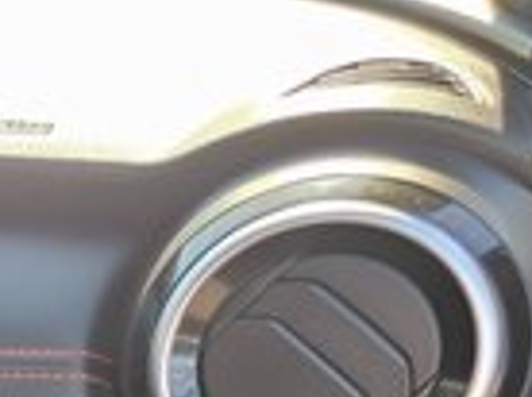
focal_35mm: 107
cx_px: -690
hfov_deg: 13.9
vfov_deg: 12.5
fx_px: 1642
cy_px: 740
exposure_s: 1/180
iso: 64
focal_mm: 6.3
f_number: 1.7
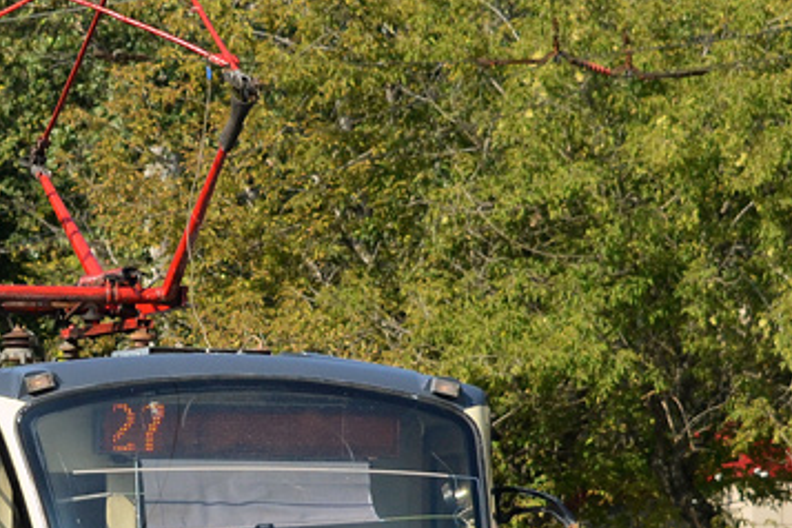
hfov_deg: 5.8
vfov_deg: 3.9
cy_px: 453
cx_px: 27
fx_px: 7765
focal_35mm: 353
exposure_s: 1/1600
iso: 400
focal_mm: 70
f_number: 6.3
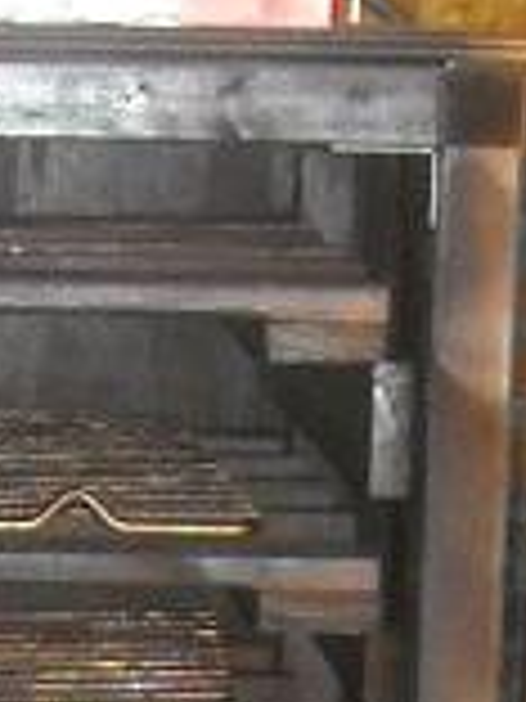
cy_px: 1490
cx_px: 45
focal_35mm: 183
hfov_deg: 8.1
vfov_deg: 9.9
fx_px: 3708
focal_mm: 5.7
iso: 400
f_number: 2.8
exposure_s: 1/60
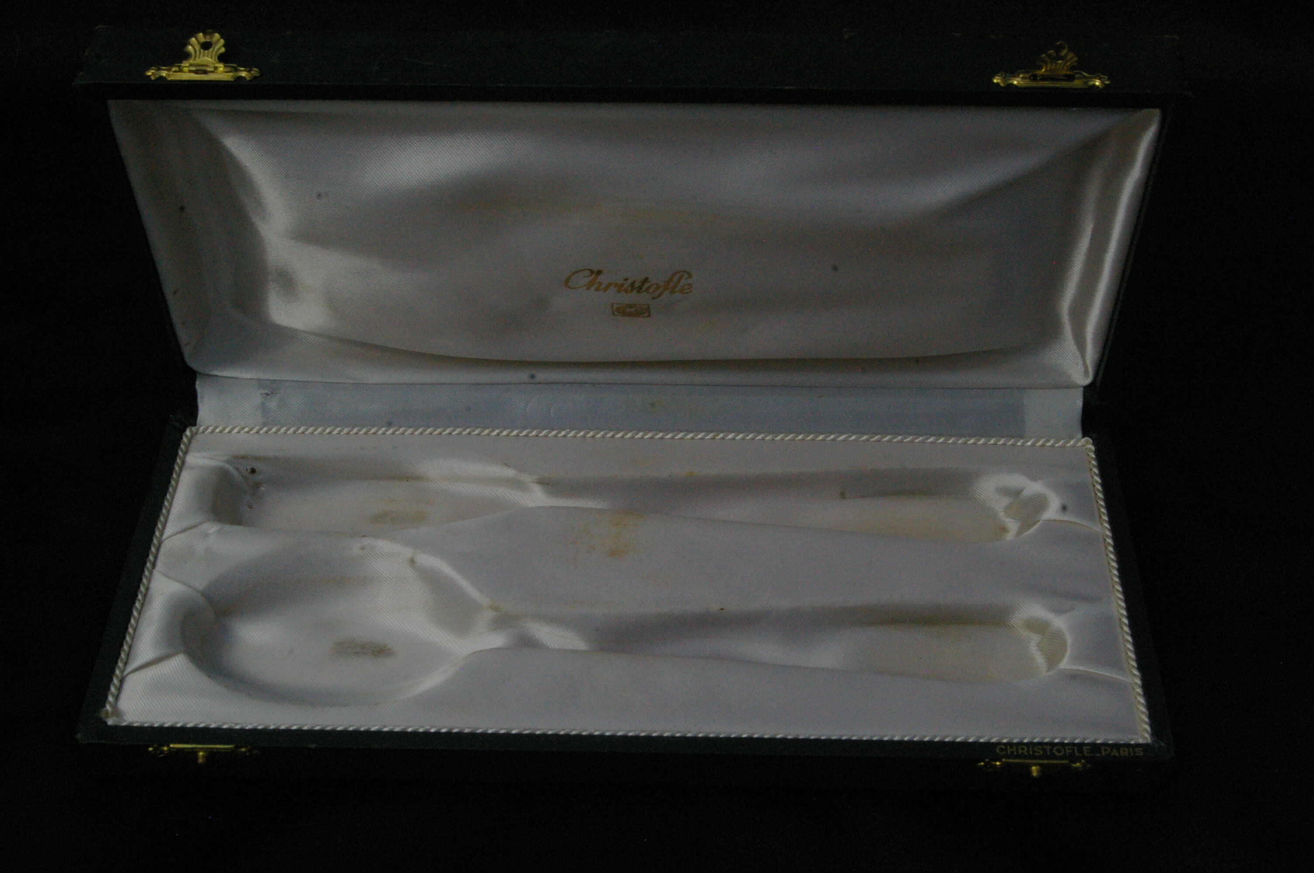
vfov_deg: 34.1
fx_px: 1422
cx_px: 657
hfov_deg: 49.6
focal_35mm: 39
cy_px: 436
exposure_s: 1/1500
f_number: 16
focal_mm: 26
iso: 1600
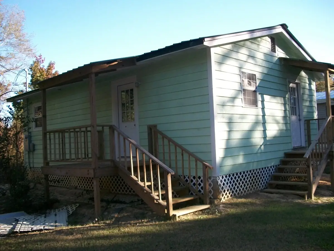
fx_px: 309
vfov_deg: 44.2
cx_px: 167
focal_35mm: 32
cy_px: 126
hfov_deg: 56.8
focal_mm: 5.7
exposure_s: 1/320
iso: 80
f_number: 2.9
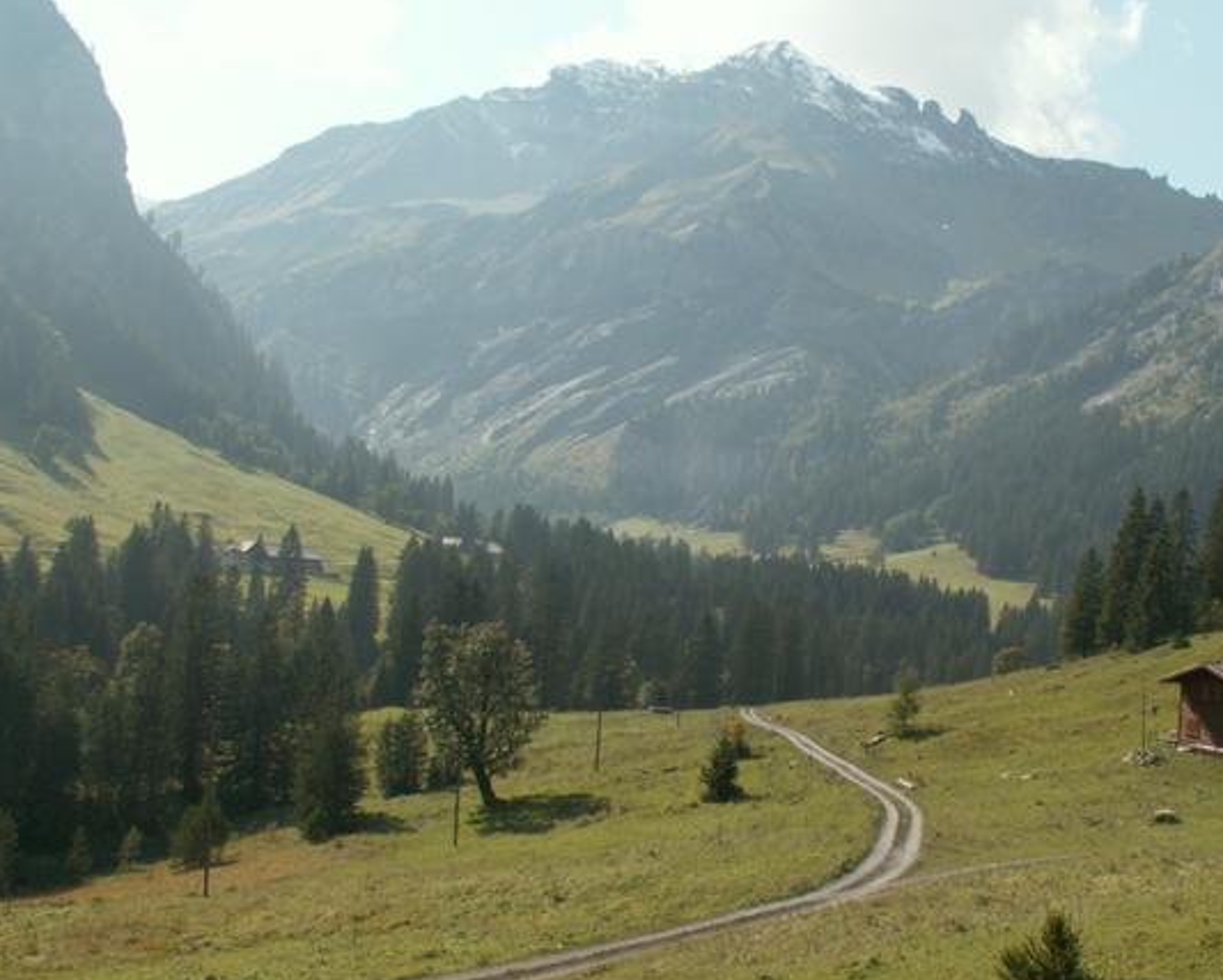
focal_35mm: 41
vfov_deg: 36.5
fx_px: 1485
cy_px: 473
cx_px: 716
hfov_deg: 44.6
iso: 50
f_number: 6.3
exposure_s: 1/160
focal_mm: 5.86
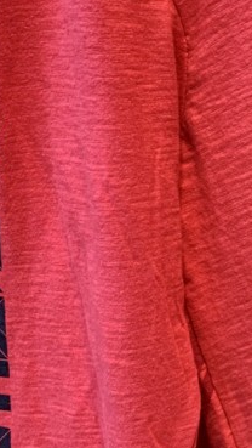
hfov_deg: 11.8
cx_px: 499
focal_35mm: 92
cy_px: 251
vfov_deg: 23.1
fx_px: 1091
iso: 80
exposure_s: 1/60
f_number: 1.8
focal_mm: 4.25
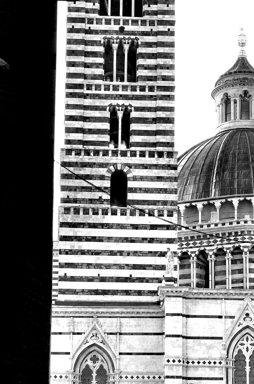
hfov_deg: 11.7
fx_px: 1233
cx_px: 188
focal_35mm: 116
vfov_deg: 17.6
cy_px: 274
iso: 100
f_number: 9
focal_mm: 40
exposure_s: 1/250
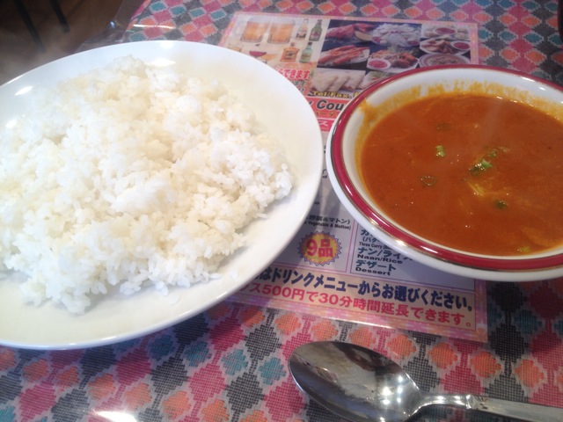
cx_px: 282
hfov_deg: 52.6
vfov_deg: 40.7
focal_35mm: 35
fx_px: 569
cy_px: 211
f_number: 2.4
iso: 50
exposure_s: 1/20
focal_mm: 4.28
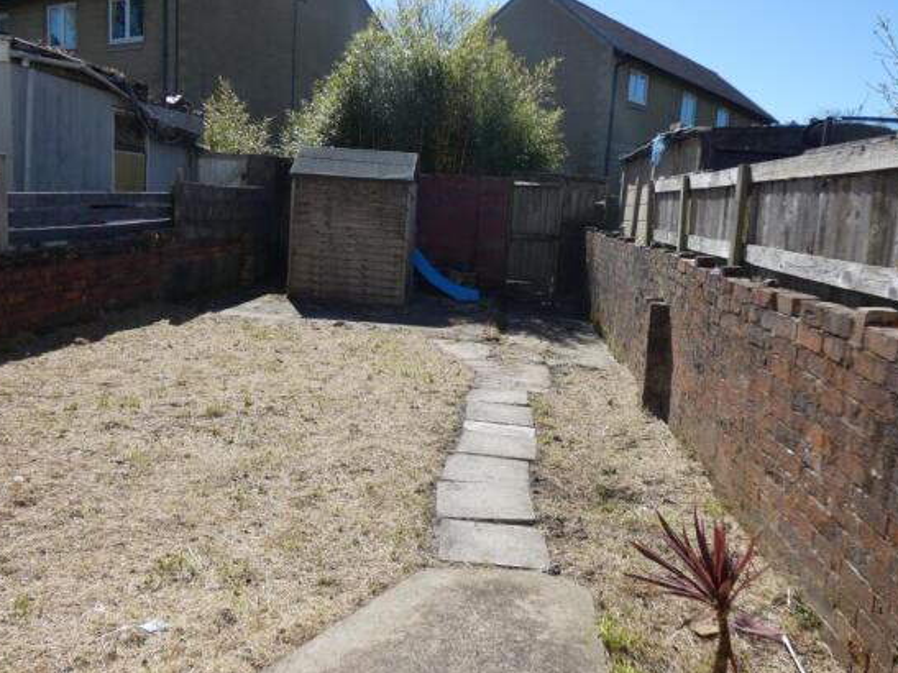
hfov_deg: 56.8
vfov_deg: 44.1
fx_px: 830
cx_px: 454
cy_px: 355
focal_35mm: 32
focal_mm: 5.3
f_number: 3.3
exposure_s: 1/1000
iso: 80
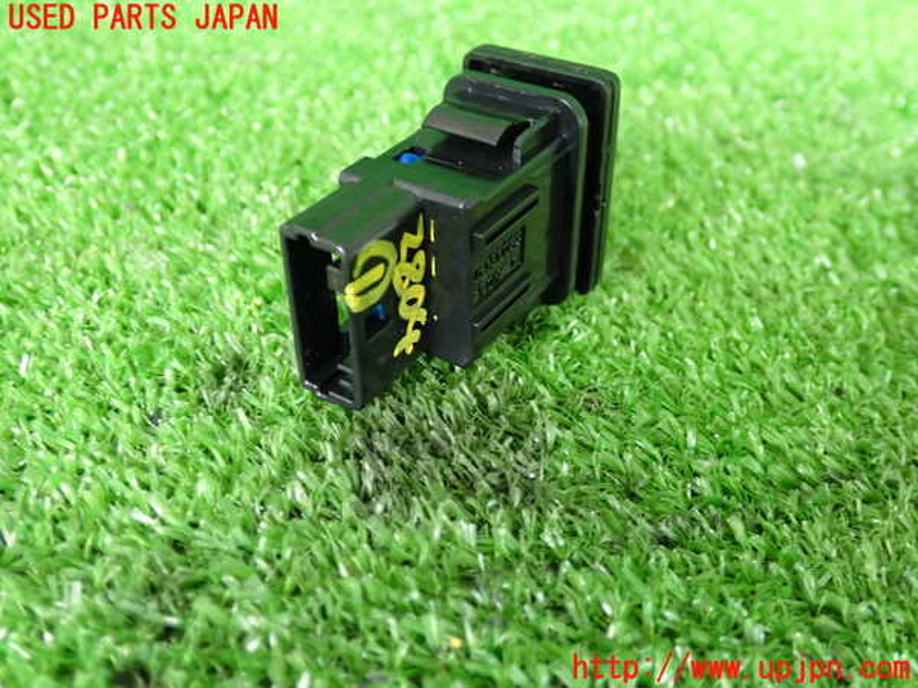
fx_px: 955
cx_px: 459
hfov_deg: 51.4
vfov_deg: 39.7
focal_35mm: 36
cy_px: 344
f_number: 2.5
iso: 500
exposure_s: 1/60
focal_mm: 6.37
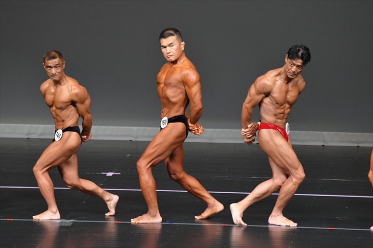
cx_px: 186
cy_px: 124
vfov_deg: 4.0
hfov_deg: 6.0
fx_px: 3573
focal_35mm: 345
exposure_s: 1/400
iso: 4000
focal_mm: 230
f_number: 5.6
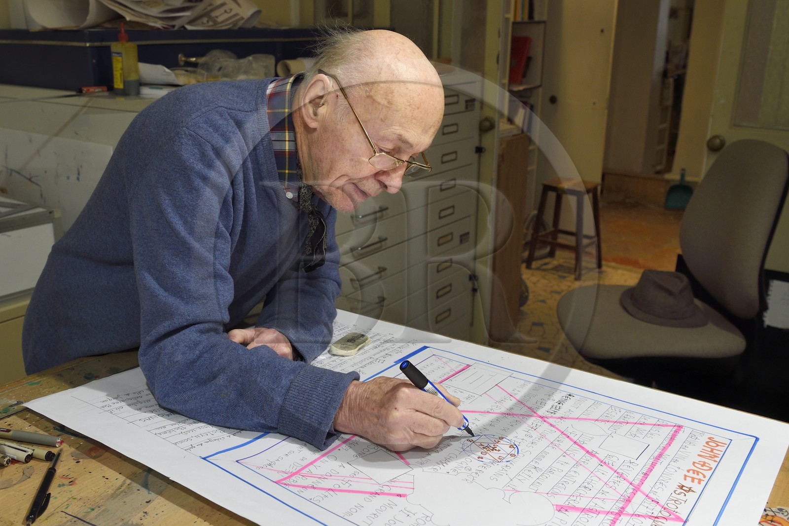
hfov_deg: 60.3
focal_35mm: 31
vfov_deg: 42.3
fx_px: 679
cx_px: 394
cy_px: 263
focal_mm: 31
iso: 800
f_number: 7.1
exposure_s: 1/60
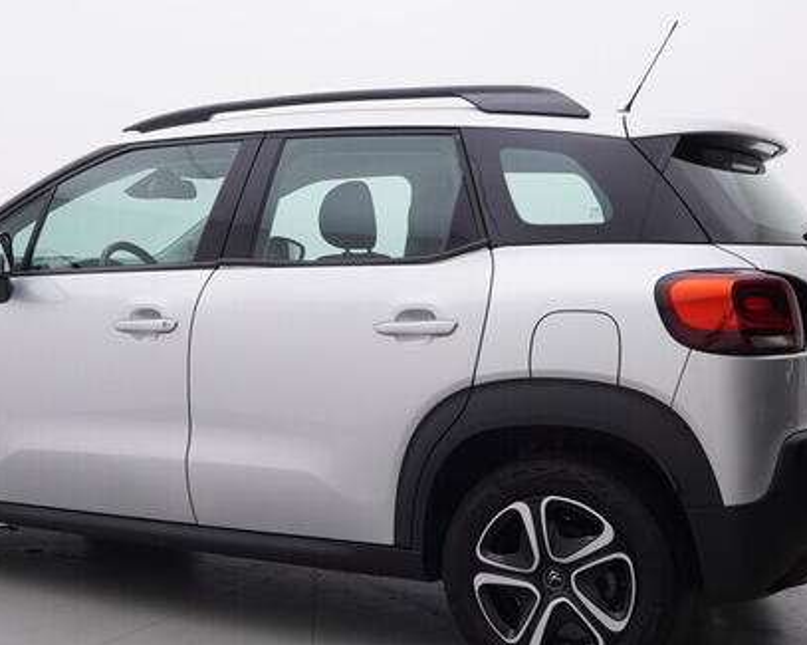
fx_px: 1269
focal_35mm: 53
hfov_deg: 35.0
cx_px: 278
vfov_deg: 28.3
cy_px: 437
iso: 200
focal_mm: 15
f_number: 5
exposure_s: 1/80
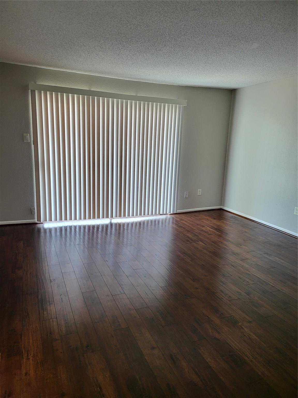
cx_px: 149
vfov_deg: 71.6
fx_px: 275
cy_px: 199
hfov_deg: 56.8
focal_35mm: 24
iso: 200
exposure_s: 1/120
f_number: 1.8
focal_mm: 5
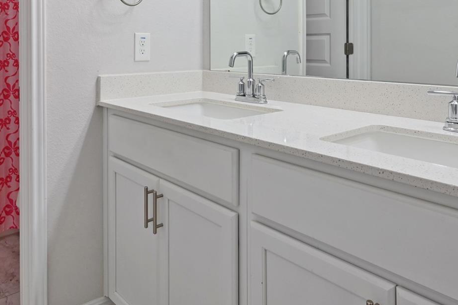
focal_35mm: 31
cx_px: 179
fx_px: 394
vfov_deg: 39.8
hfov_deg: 59.7
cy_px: 42
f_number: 14
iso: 200
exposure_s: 1/8
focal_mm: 14
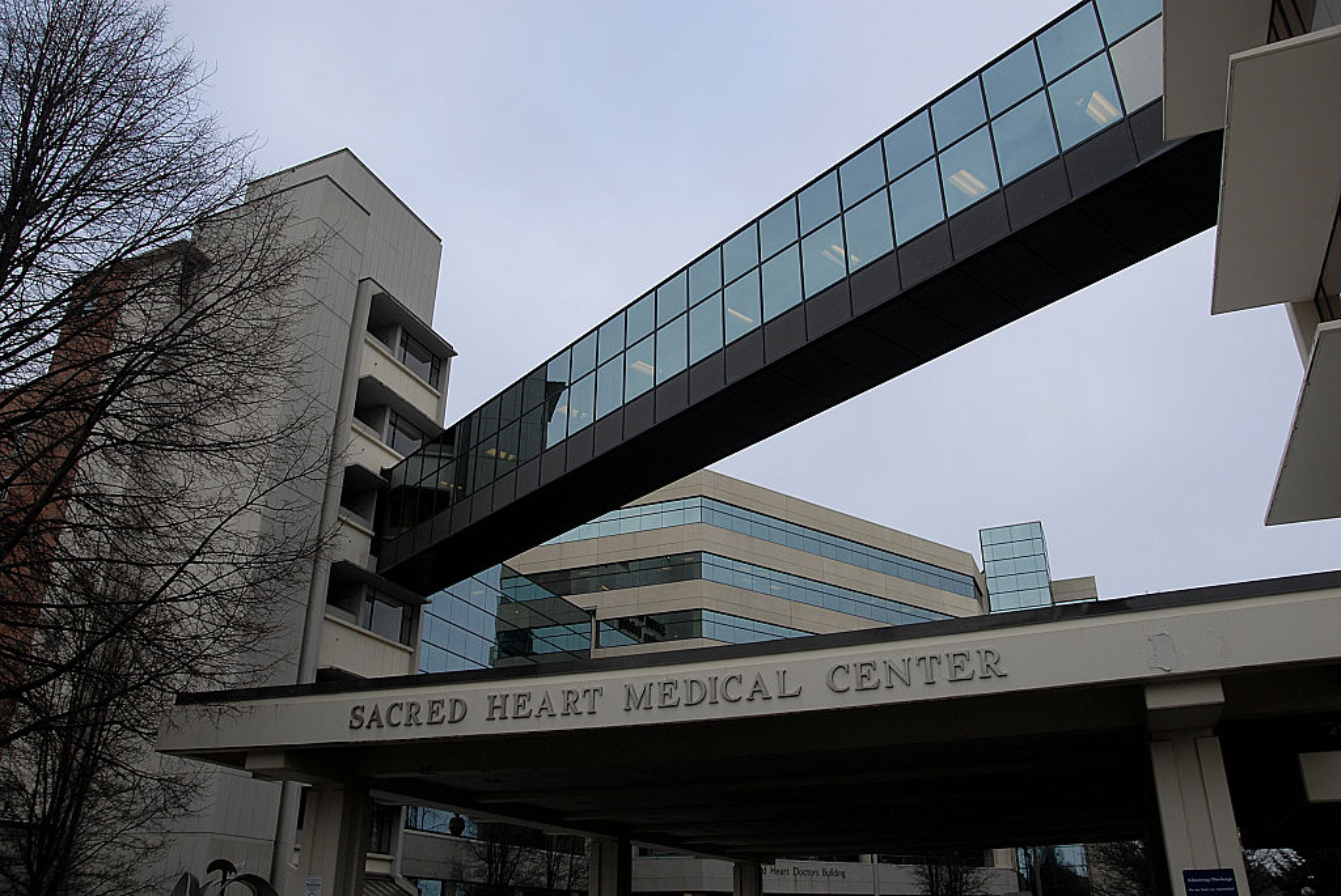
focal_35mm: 27
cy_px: 448
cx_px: 670
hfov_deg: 67.3
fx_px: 1007
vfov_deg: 48.0
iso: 200
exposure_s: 1/160
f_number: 6.3
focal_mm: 18
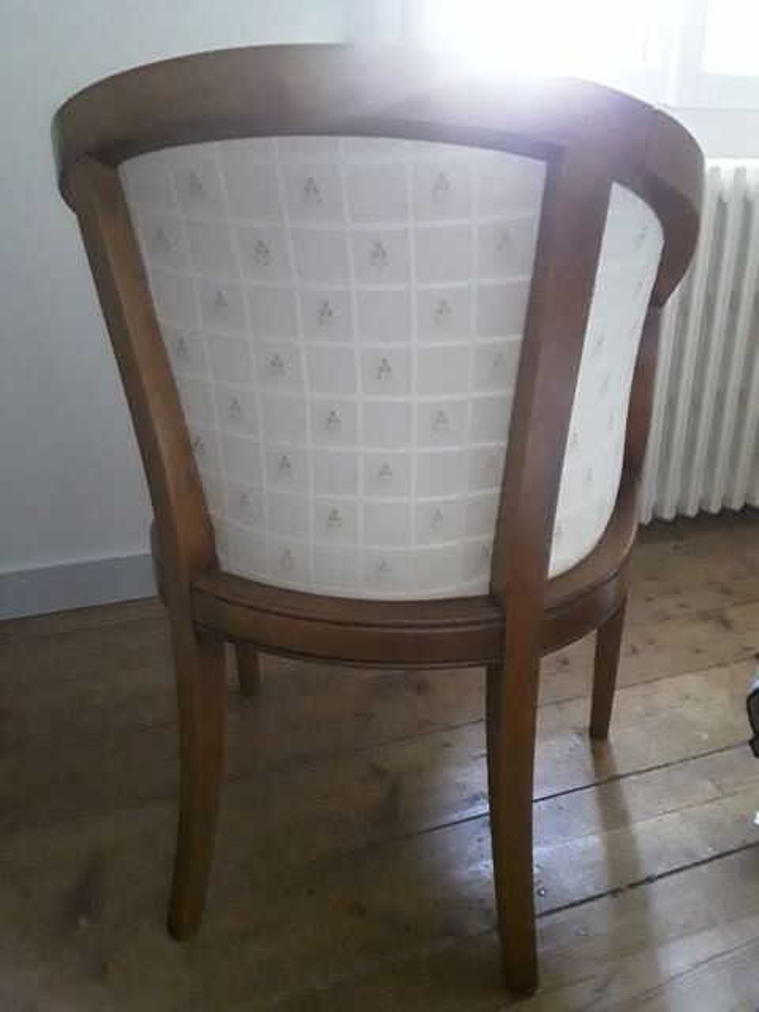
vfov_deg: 65.3
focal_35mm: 27
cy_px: 506
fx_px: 789
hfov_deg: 51.4
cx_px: 380
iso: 1250
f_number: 1.9
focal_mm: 2.91
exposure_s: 1/17
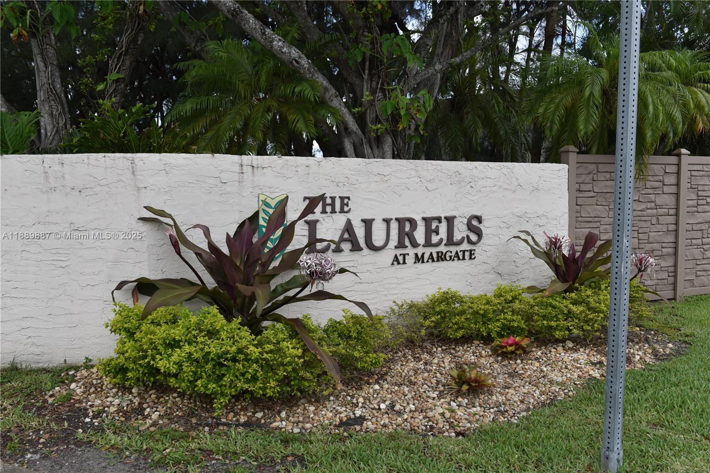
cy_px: 236
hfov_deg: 63.7
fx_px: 572
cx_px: 355
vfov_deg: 45.0
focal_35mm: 29
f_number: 8
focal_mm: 29
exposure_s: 1/250
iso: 200
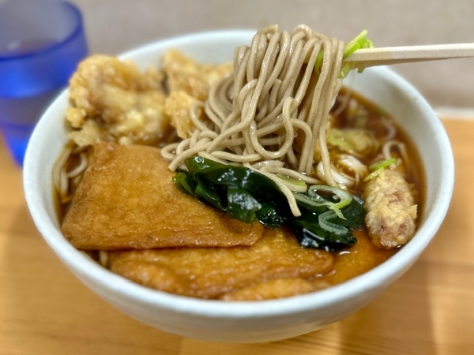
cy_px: 178
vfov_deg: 56.8
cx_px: 237
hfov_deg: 71.6
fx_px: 329
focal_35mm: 24
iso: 125
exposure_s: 1/100
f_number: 1.78
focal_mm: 6.86
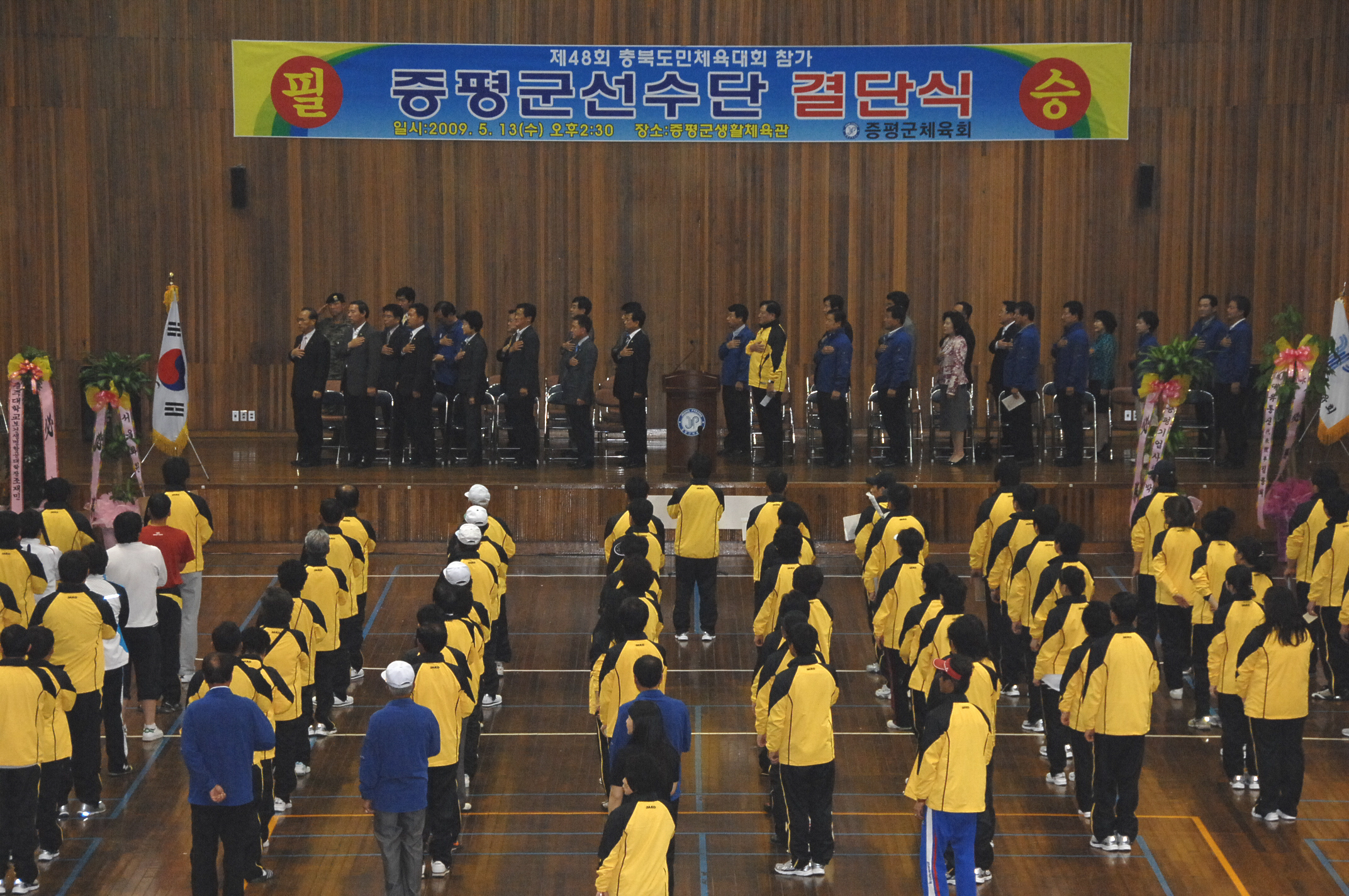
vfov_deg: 12.1
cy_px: 448
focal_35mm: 112
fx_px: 4210
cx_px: 674
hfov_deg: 18.2
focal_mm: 75
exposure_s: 1/60
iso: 800
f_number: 6.7
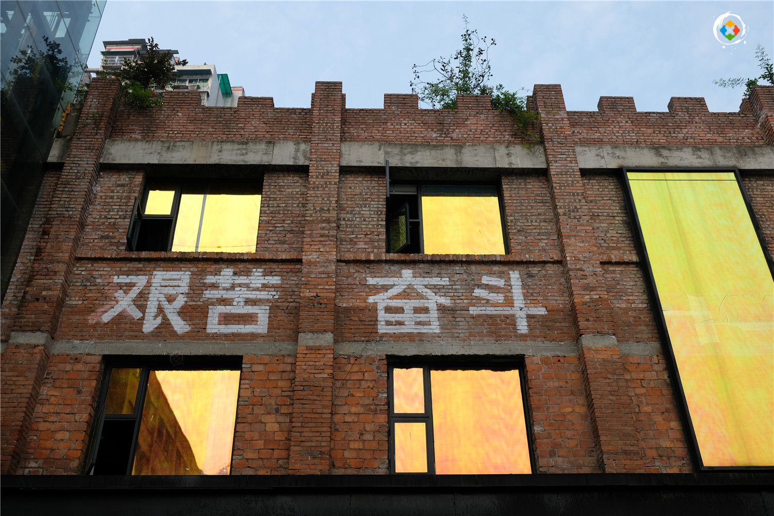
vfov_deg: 37.9
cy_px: 258
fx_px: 752
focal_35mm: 35
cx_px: 387
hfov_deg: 54.4
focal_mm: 23.3
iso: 200
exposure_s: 1/350
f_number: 5.6
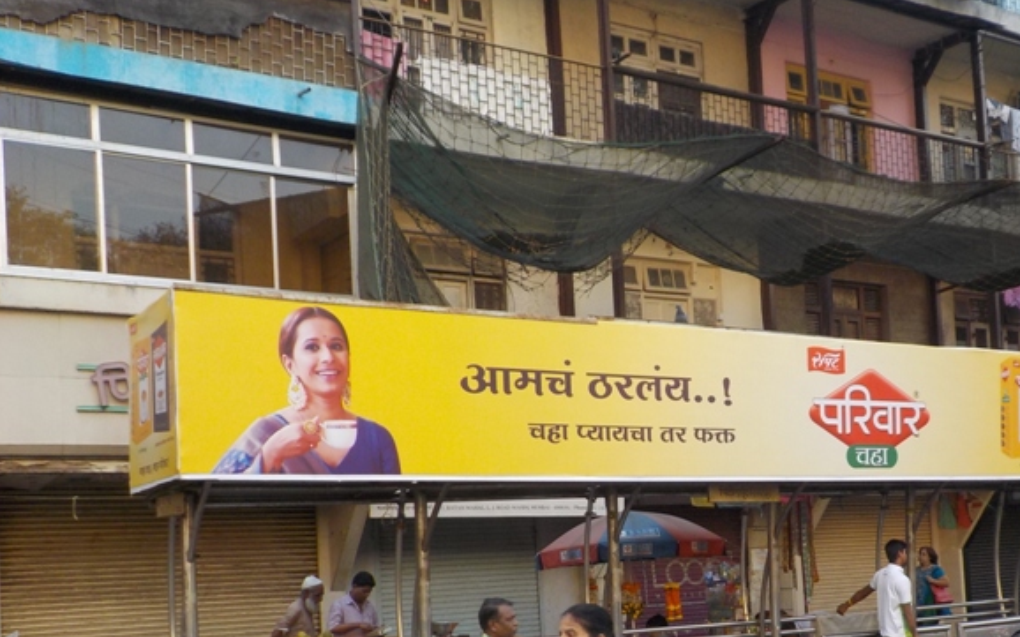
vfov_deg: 28.6
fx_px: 1223
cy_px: 498
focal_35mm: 44
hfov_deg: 44.9
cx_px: 644
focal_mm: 4.1
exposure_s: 1/125
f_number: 3.3
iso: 125
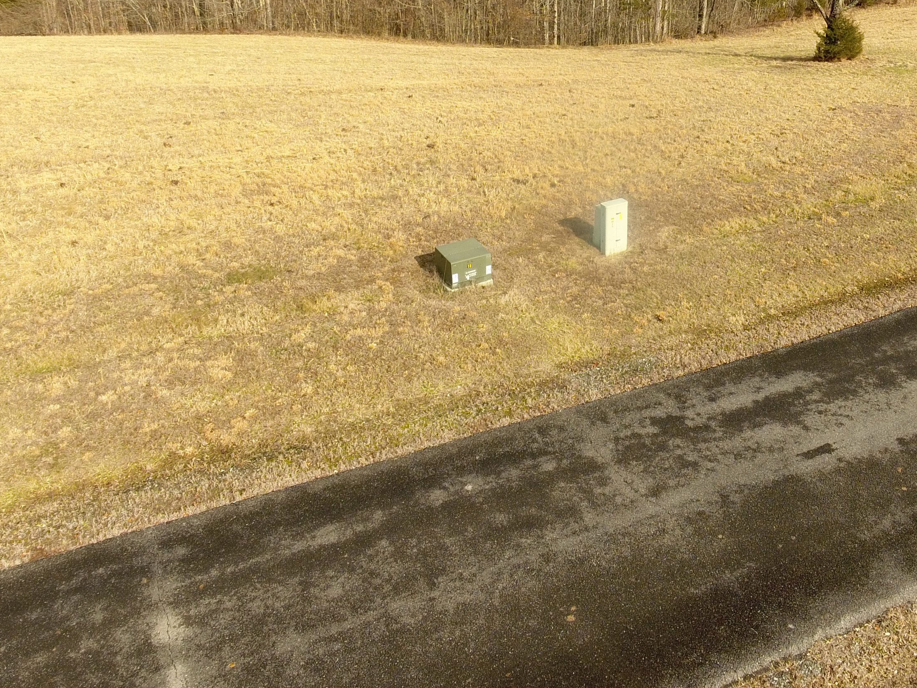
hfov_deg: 50.9
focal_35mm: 36
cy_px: 96
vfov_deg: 37.6
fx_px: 954
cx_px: 570
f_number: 2.8
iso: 100
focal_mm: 3.61
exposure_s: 1/408
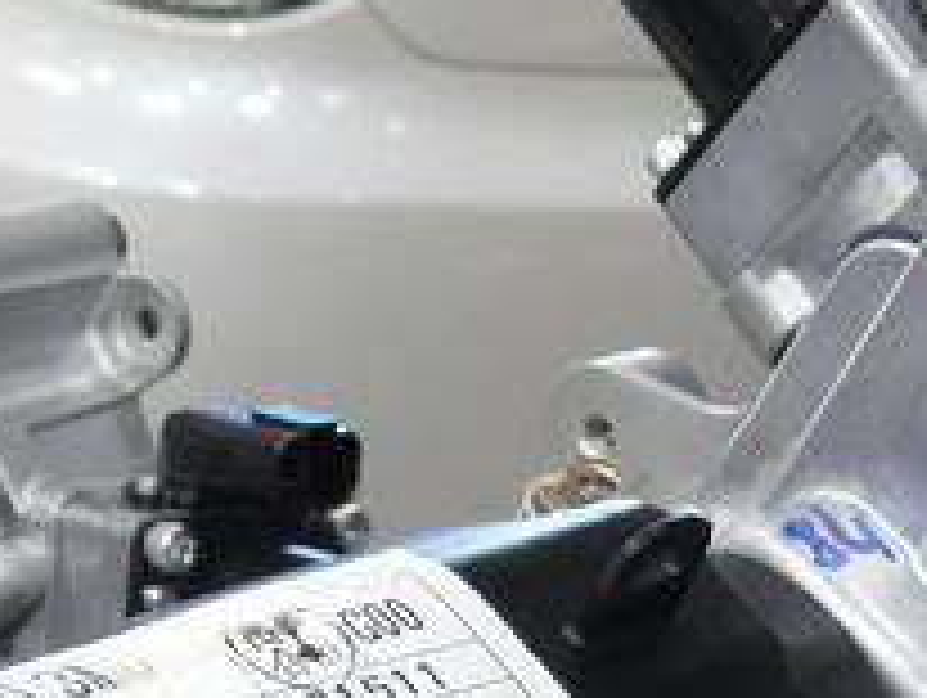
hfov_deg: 10.1
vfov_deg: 7.4
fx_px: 5201
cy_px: 1301
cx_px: -99
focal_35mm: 194
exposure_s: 1/13
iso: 200
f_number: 3.2
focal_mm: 10.5
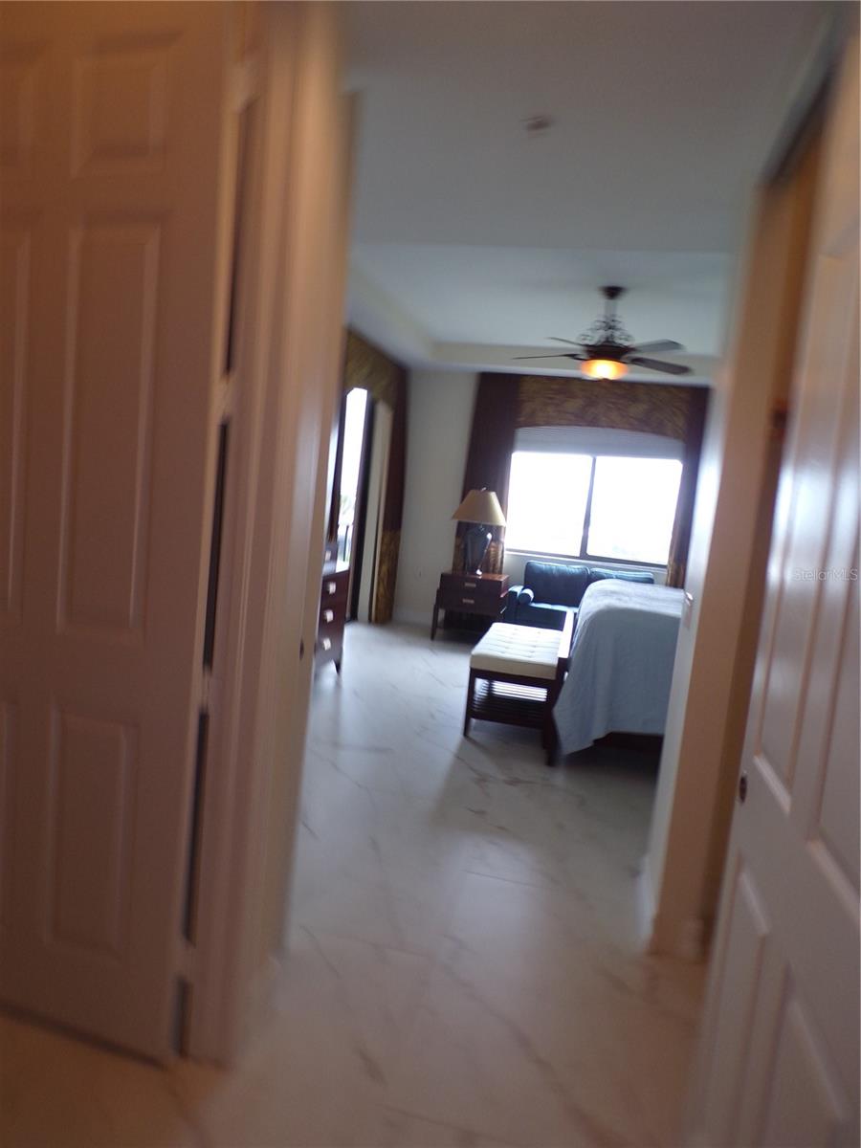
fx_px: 796
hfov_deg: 56.8
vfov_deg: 71.6
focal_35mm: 24
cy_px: 574
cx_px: 430
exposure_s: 1/34
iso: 105
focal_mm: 4.3
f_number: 3
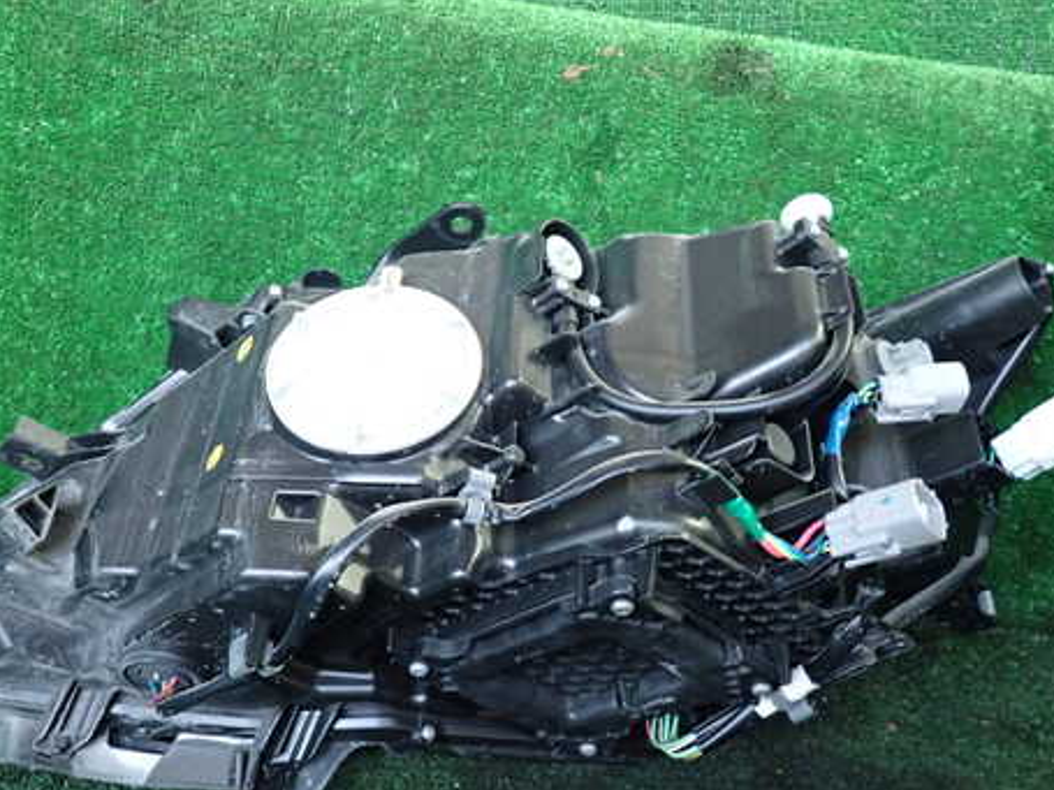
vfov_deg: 42.9
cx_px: 431
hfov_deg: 55.0
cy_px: 426
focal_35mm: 33
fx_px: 1005
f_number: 2
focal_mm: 4.5
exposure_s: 1/30
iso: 500
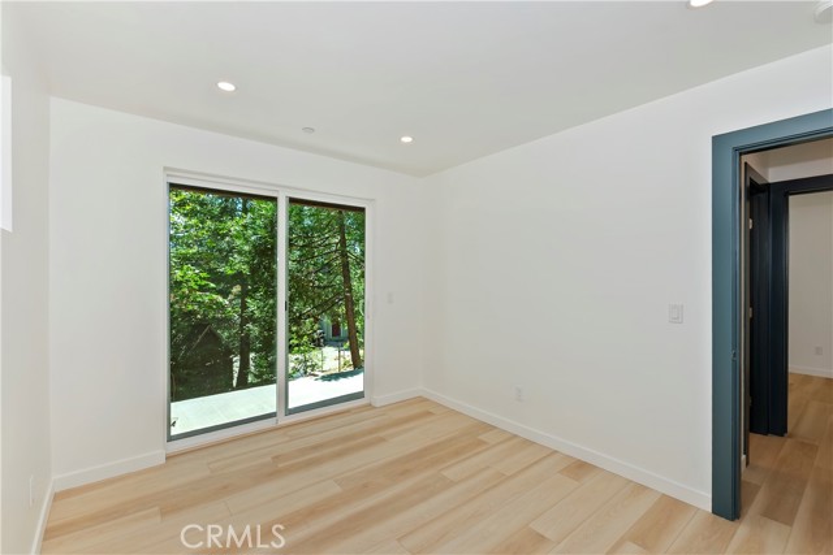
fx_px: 347
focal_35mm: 15
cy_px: 278
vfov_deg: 77.4
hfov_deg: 100.4
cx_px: 416
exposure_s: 1/30
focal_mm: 10
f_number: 8
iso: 100
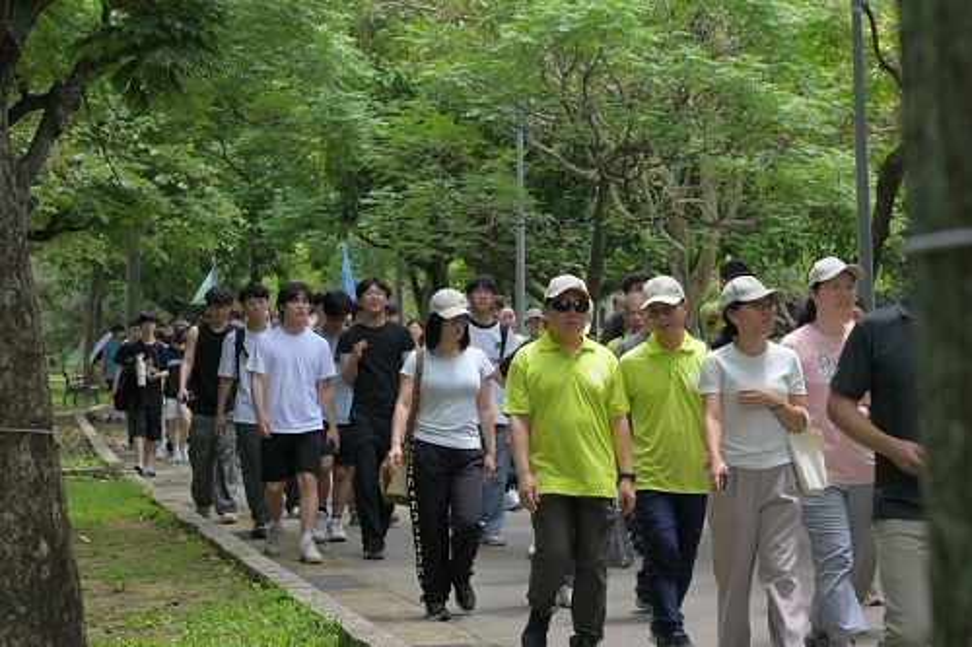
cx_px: 486
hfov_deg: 19.5
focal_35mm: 105
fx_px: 2834
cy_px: 324
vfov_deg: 13.0
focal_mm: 70
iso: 160
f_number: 6.3
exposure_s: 1/160
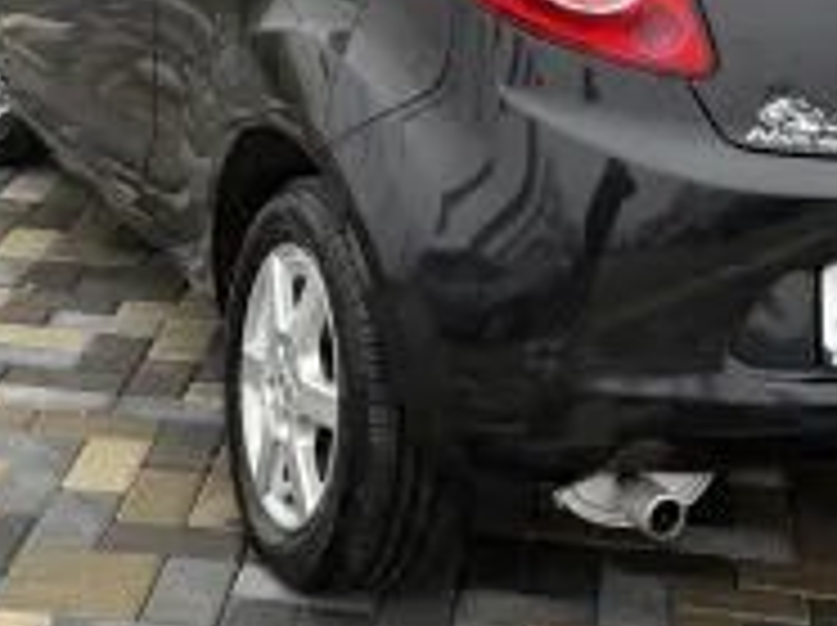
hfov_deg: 21.0
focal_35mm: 93
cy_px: 45
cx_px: 603
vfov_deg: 15.6
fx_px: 2246
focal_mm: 6.76
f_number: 1.78
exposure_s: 1/337
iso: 80
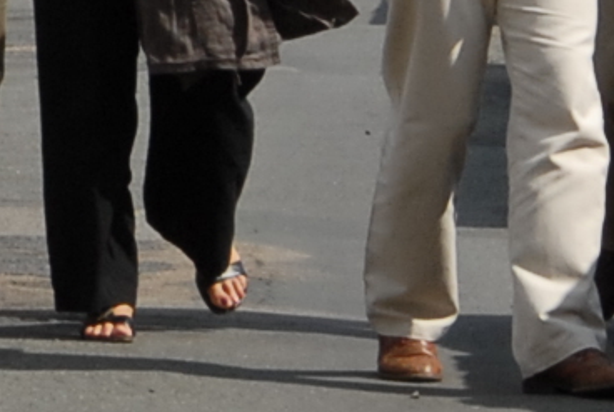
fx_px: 14133
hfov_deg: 2.5
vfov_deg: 1.7
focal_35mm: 827
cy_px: -230
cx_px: -868
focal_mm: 70
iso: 400
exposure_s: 1/800
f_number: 9
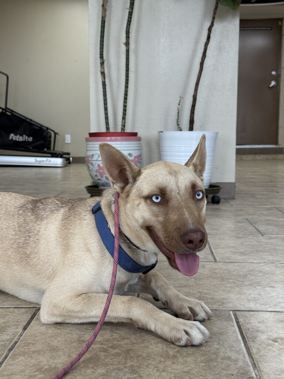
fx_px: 525
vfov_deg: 39.7
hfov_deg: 30.3
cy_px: 190
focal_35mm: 48
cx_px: 142
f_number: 1.78
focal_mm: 6.76
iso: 100
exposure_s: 1/197
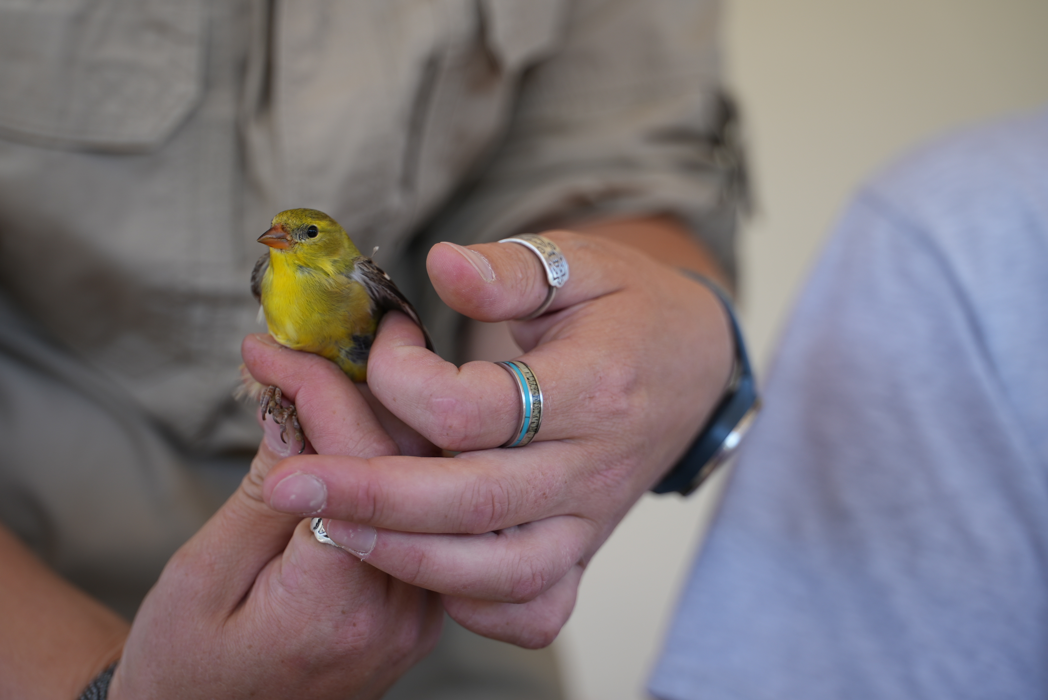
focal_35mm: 85
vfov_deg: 16.1
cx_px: 524
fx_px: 2476
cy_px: 350
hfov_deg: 23.9
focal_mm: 85
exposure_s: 1/160
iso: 160
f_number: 4
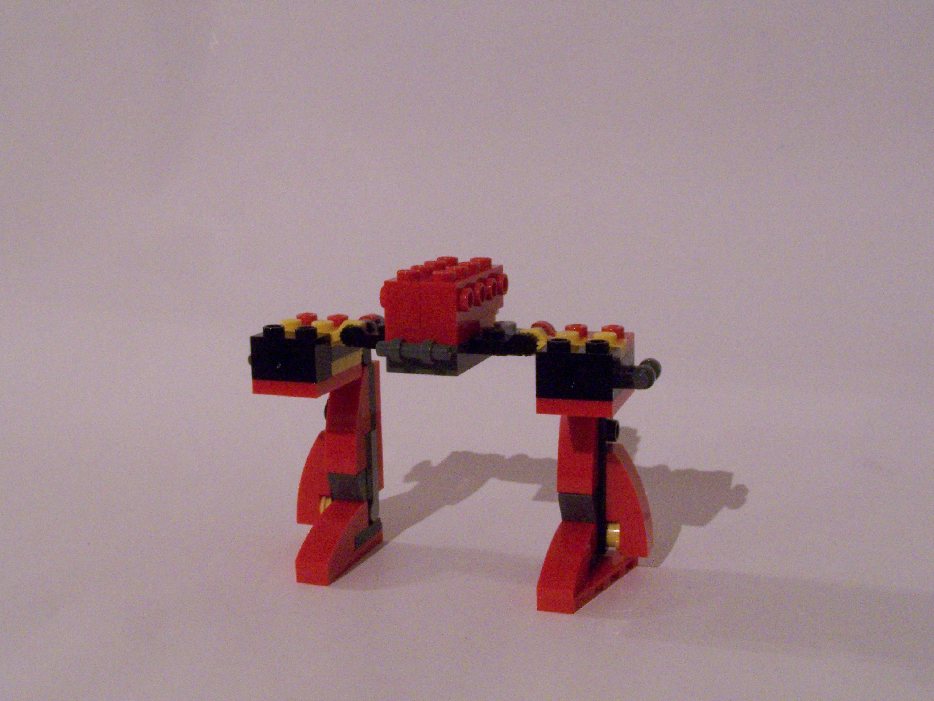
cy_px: 350
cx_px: 467
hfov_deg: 37.5
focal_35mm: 51
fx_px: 1376
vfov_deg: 28.6
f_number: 8
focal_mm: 8.5
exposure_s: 1/4
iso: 400
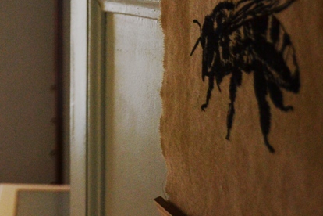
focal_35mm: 89
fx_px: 798
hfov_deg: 21.8
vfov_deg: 14.9
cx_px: -25
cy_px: -36
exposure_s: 1/60
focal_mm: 24
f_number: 4
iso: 500
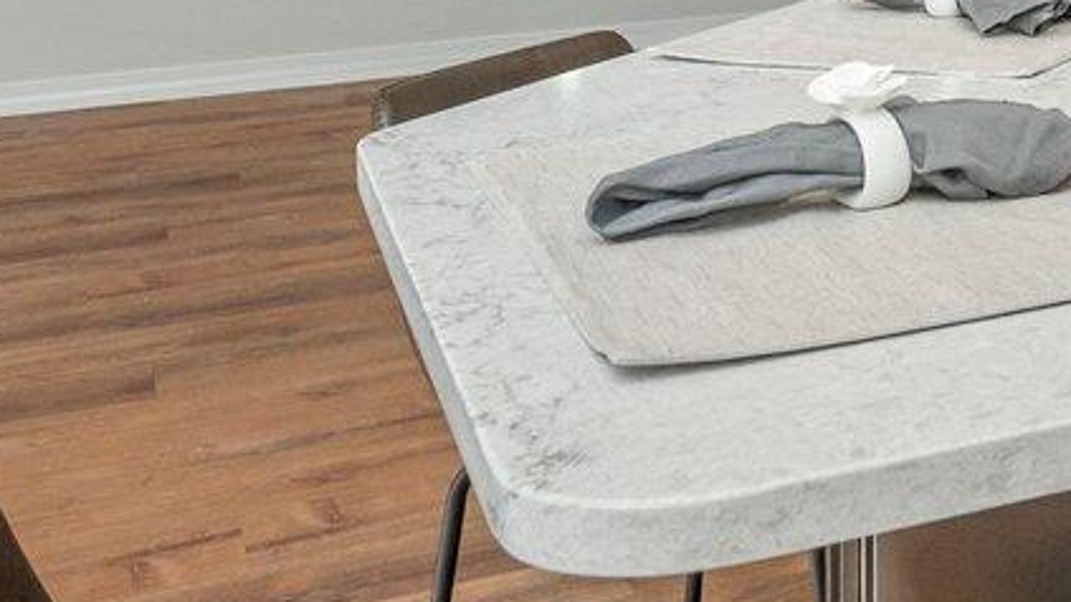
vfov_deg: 15.7
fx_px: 2016
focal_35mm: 71
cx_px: 1481
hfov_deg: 24.8
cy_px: -296
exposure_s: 1/60
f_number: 9
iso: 500
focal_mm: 14
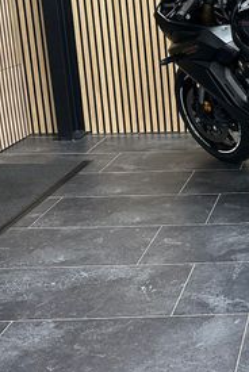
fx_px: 600
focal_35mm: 58
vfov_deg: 33.8
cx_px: 368
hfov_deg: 20.3
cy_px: 96
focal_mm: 6.86
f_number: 1.78
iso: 200
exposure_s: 1/50
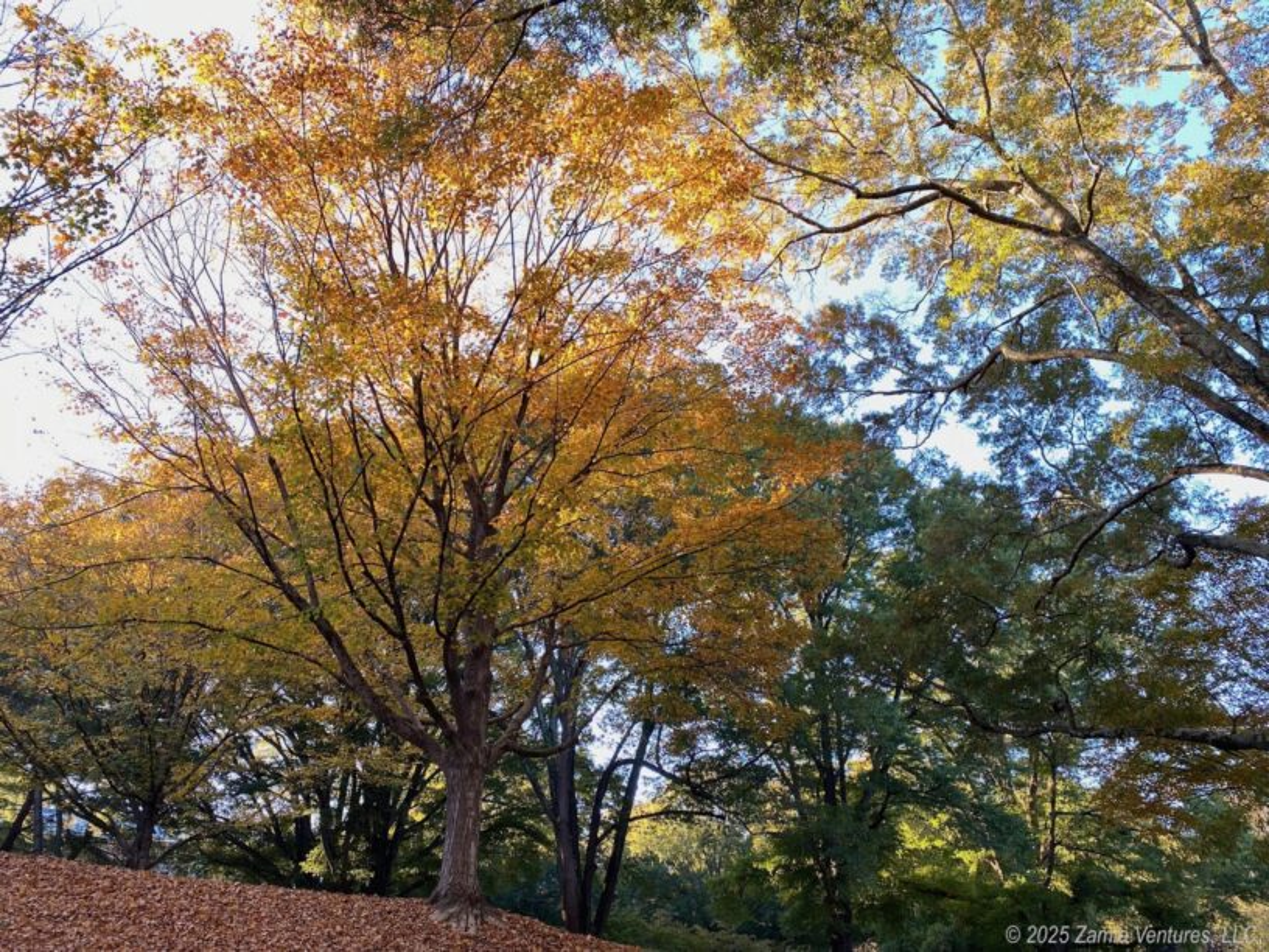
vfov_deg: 53.1
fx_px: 953
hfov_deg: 67.3
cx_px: 634
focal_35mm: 26
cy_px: 476
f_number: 1.8
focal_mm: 4.25
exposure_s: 1/121
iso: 100
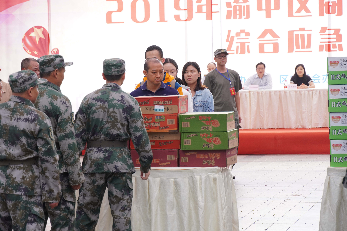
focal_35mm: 129
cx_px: 174
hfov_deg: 15.9
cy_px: 116
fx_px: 1243
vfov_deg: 10.6
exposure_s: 1/160
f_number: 5.6
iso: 400
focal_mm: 86
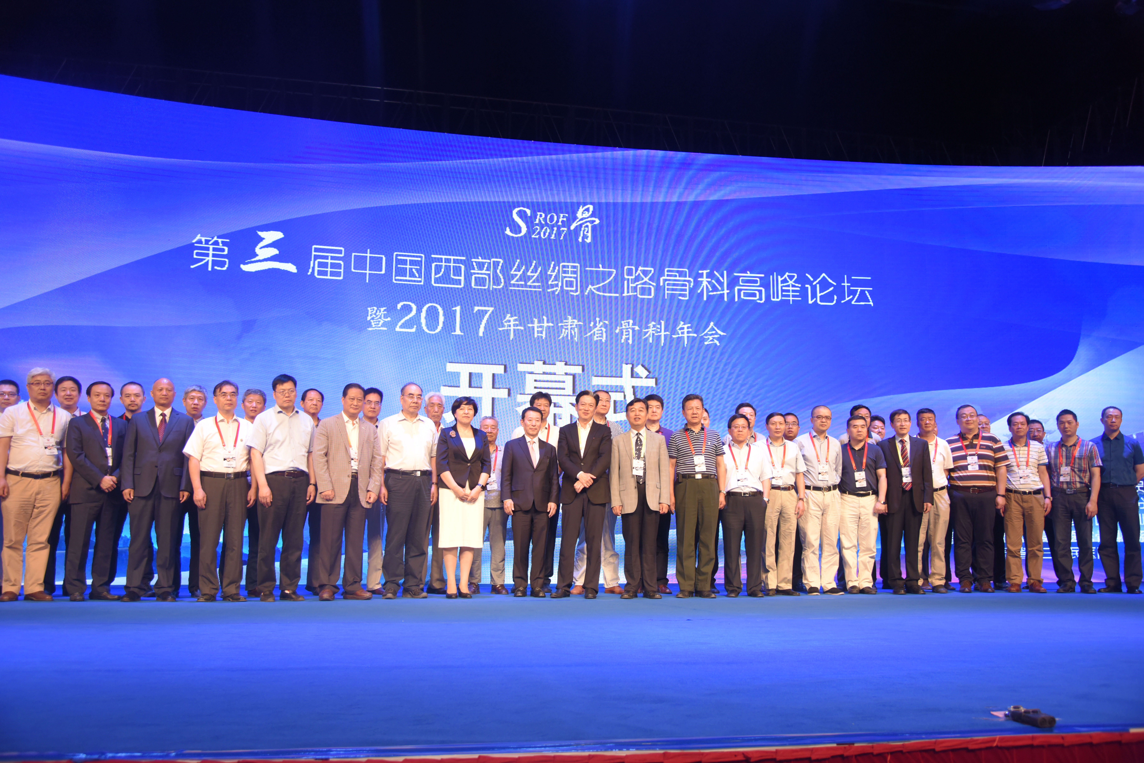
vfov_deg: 42.4
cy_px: 382
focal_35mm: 31
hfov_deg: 60.3
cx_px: 572
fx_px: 985
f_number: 4
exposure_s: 1/250
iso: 1250
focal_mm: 31
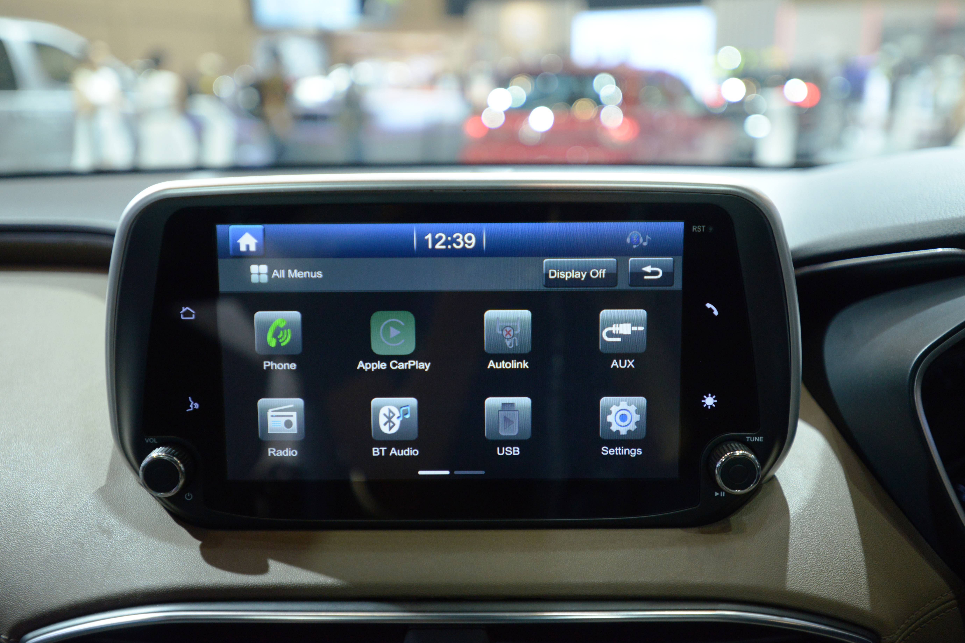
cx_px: 482
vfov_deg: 37.8
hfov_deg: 54.4
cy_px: 322
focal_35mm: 35
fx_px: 938
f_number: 2.8
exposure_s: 1/250
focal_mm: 35
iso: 1600
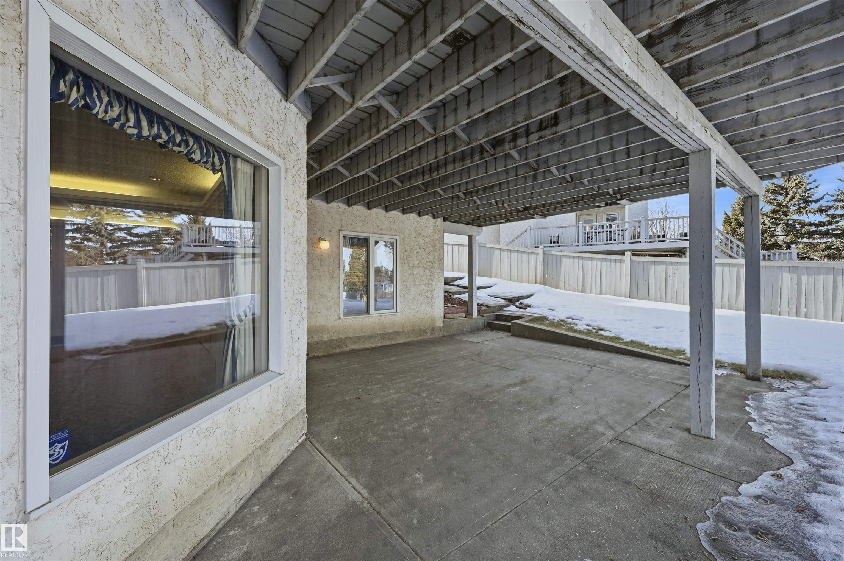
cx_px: 422
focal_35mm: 14
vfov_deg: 81.1
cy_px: 280
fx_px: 328
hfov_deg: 104.3
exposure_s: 1/200
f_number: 8
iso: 100
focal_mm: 14
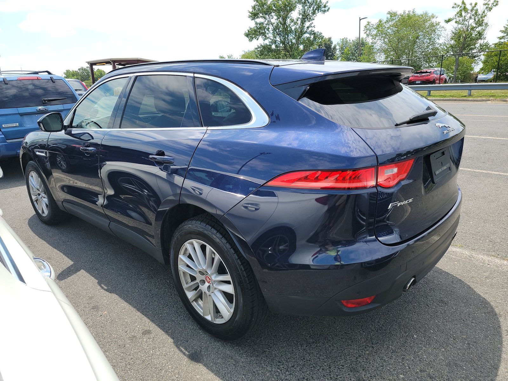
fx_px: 352
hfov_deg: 71.6
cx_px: 254
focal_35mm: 24
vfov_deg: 56.8
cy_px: 190
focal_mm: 6.7
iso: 50
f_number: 1.8
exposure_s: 1/472
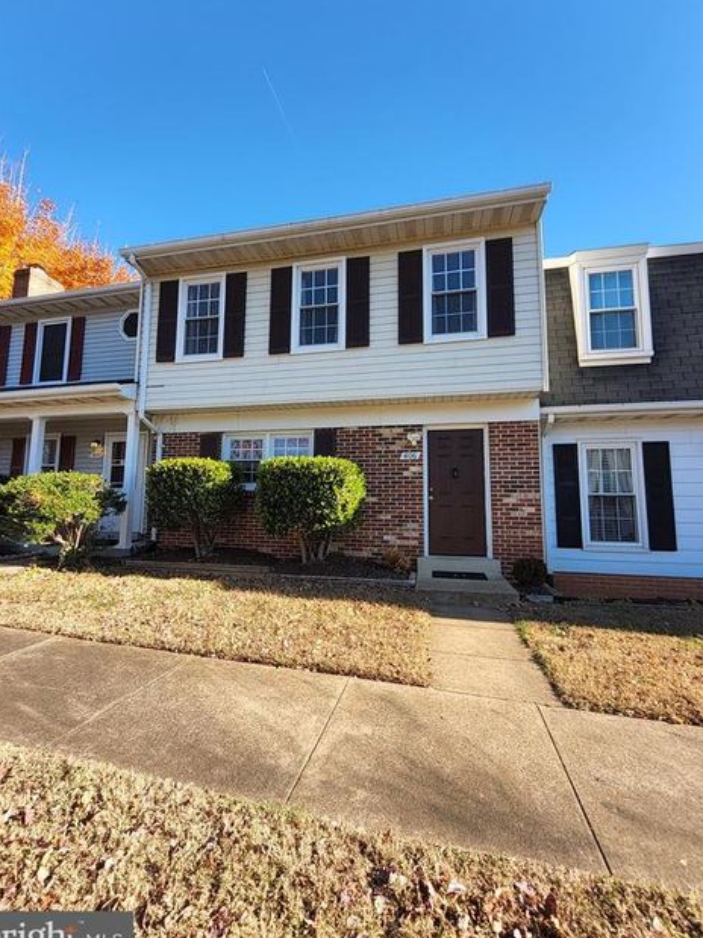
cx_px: 348
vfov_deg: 102.1
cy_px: 461
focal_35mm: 14
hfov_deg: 85.7
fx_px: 379
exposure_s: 1/366
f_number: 2.2
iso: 32
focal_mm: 1.13
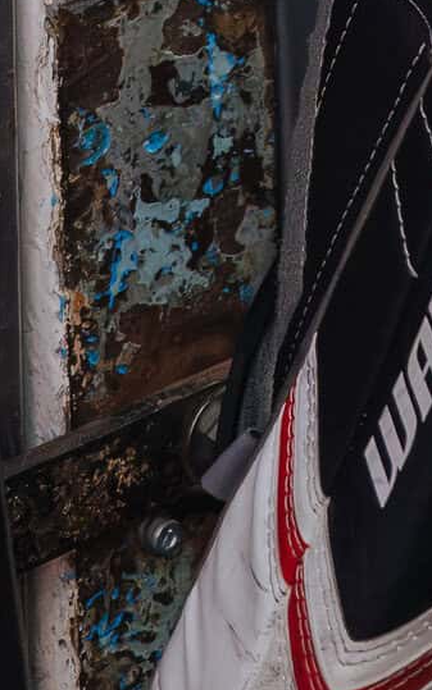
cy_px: -1695
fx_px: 4783
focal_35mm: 254
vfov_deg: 7.0
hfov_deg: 5.2
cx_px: 223
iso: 3200
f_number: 3.2
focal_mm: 35
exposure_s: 1/125
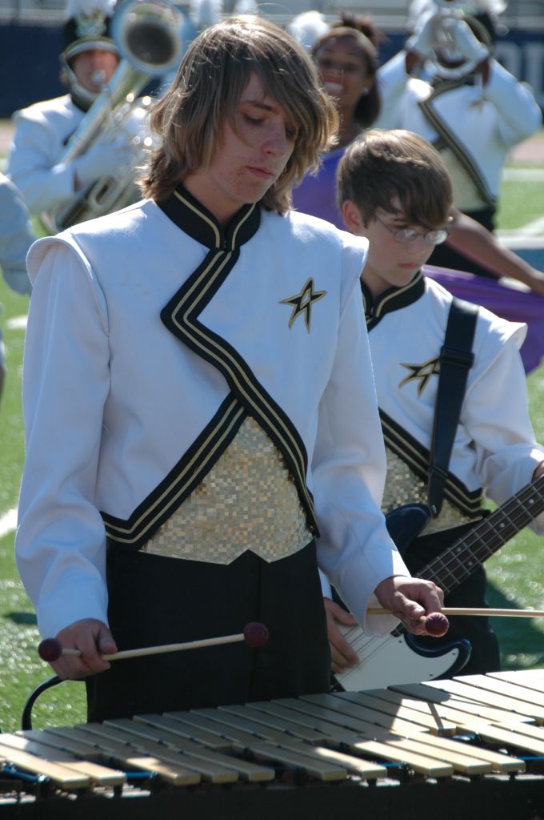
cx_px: 272
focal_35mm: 202
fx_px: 4602
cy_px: 410
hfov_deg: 6.8
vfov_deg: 10.2
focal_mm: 135
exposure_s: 1/500
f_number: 5.6
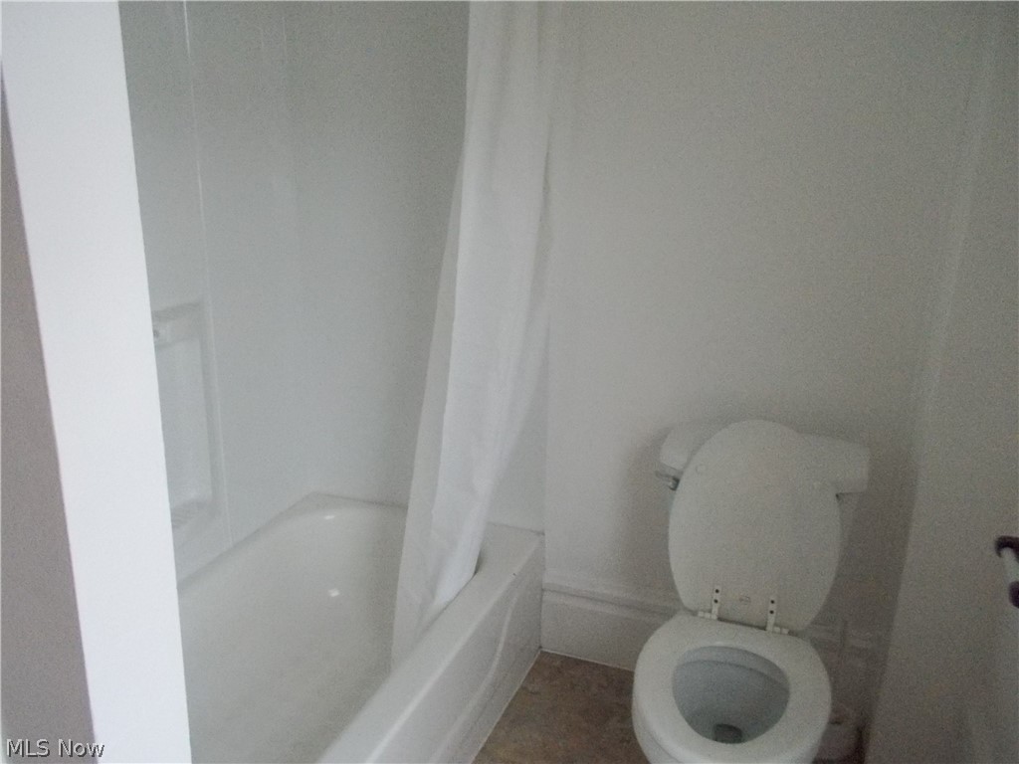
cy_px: 382
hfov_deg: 61.7
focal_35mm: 29
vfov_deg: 48.2
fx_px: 854
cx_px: 510
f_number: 3.3
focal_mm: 4.1
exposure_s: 1/80
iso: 800
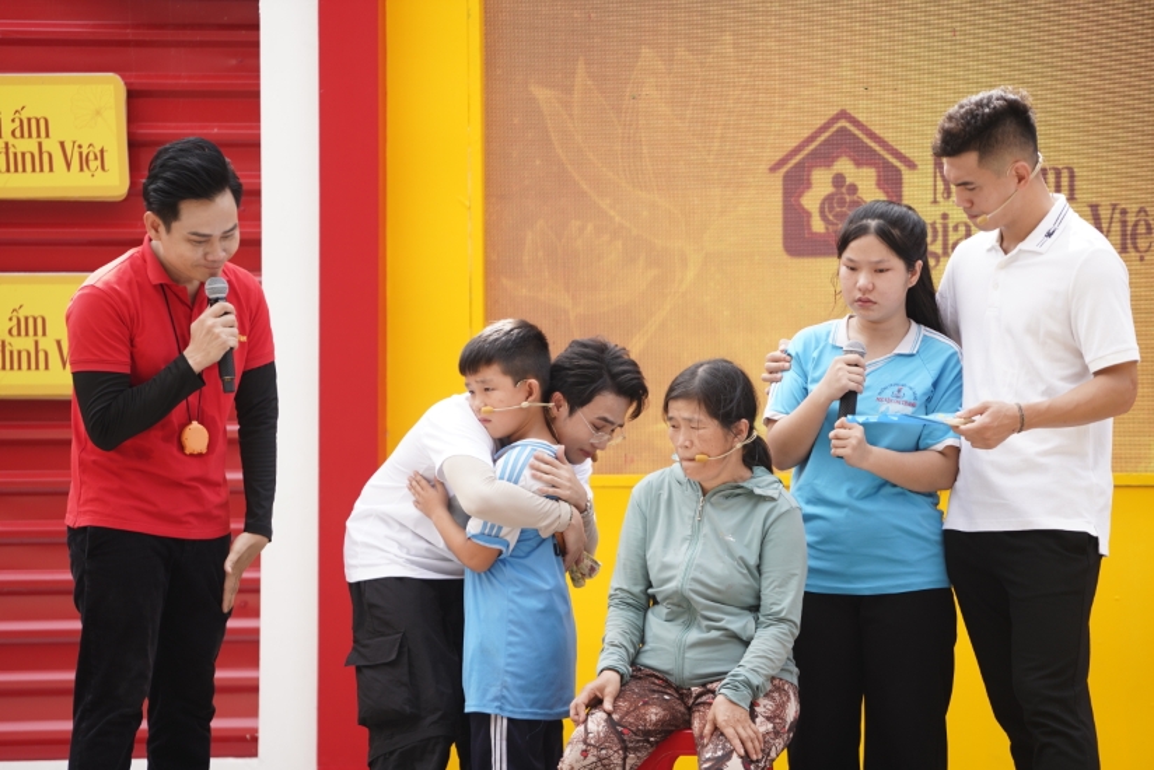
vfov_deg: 6.9
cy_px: 385
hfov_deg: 10.3
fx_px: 6413
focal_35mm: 200
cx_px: 577
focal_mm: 200
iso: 320
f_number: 4
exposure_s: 1/500
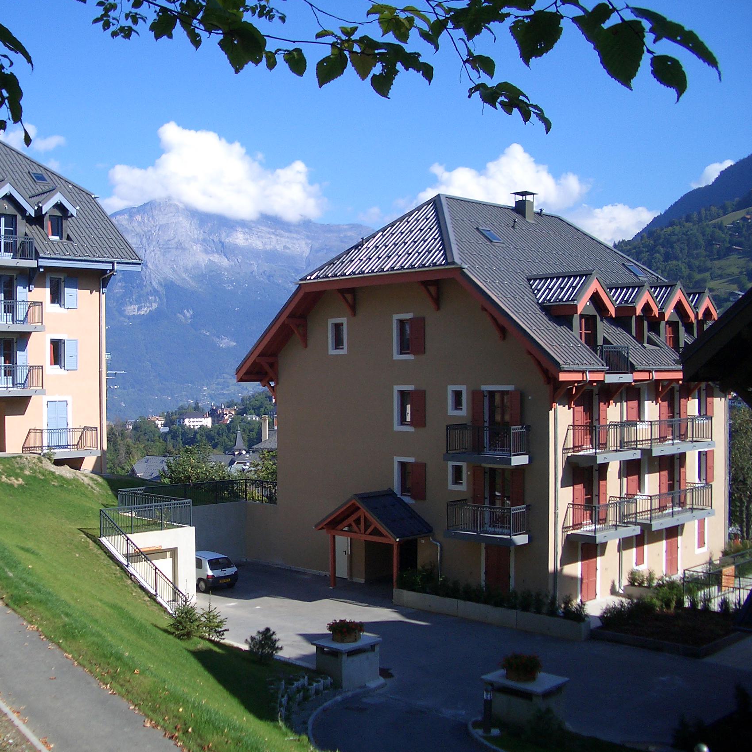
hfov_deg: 39.6
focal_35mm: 42
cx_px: 255
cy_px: 379
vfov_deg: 40.0
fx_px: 1032
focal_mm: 5.8
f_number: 2.6
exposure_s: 1/1000
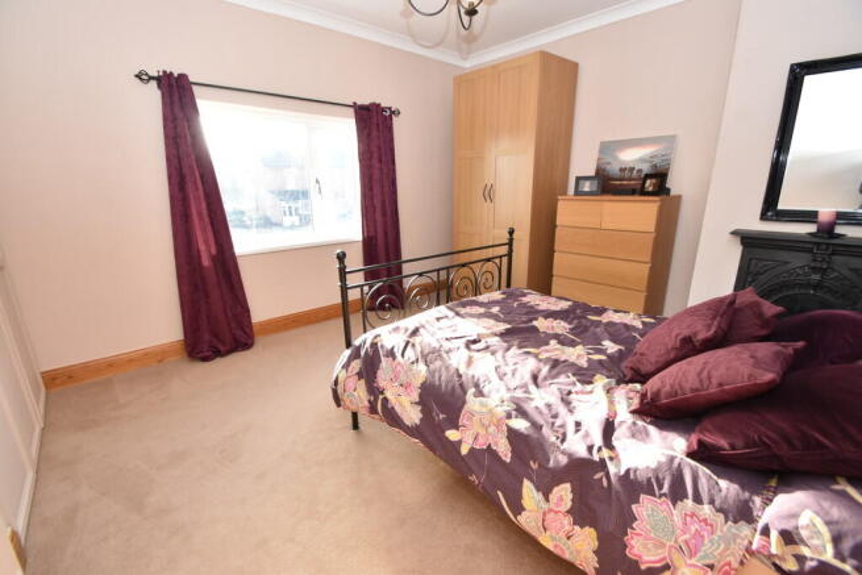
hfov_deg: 100.4
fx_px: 359
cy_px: 288
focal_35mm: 15
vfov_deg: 77.4
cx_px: 431
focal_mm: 10
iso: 720
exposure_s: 1/125
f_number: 5.6
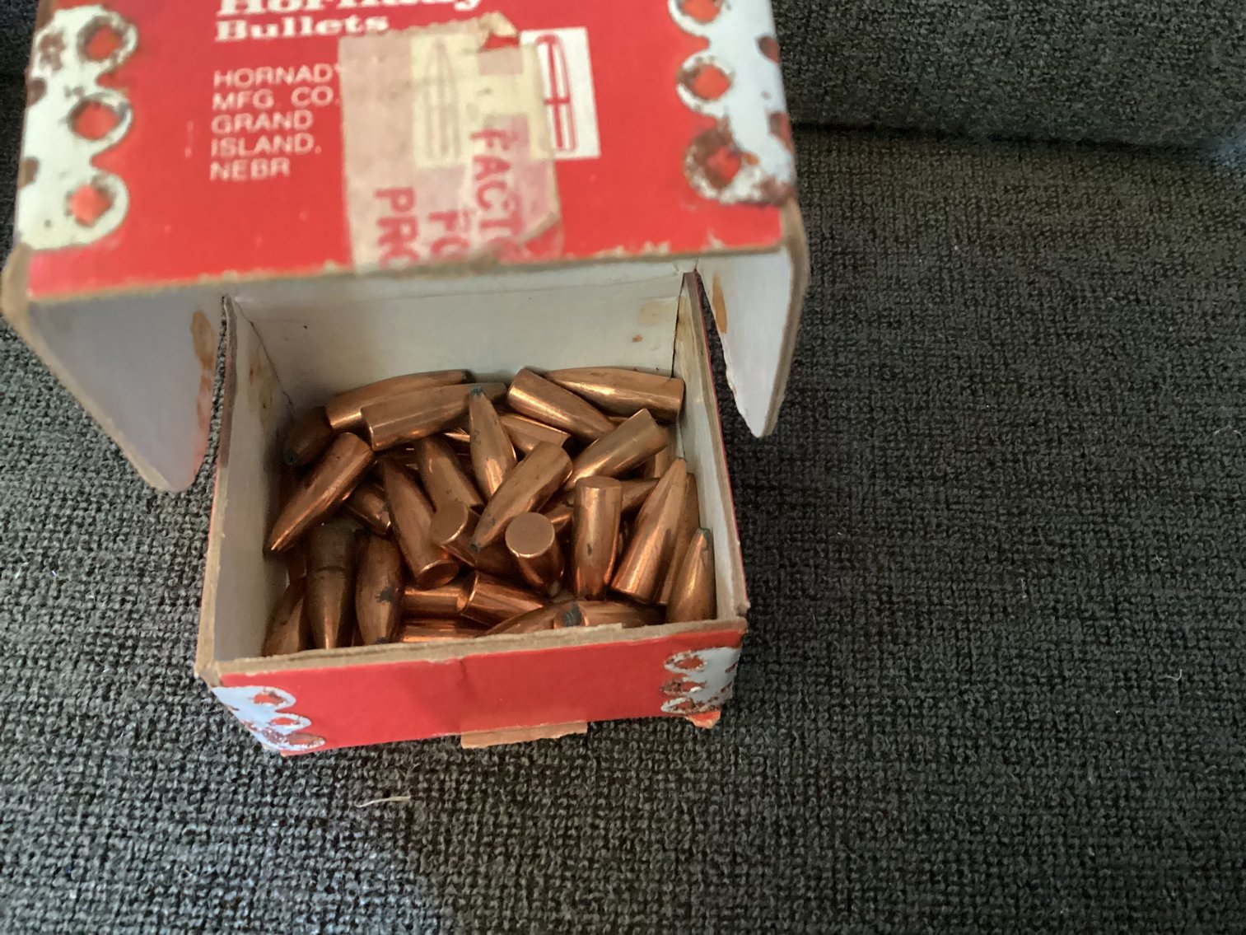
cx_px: 623
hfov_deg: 58.3
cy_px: 468
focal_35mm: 31
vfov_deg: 45.4
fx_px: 1116
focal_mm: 3.3
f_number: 2.4
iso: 640
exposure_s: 1/20
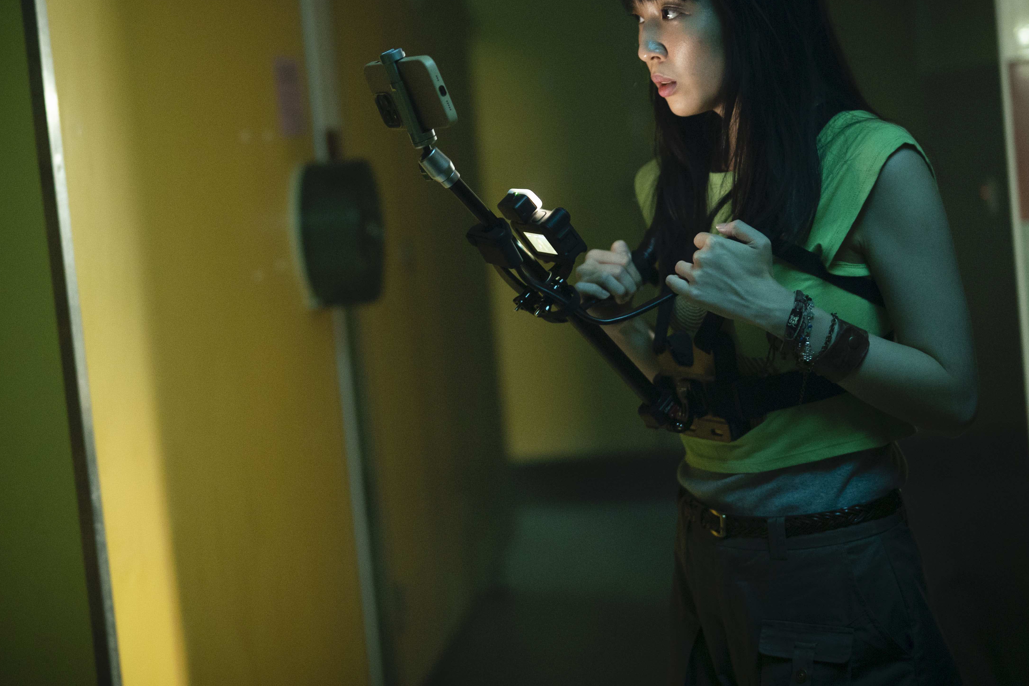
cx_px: 419
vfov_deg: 19.7
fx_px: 1972
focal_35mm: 69
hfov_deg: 29.2
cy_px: 270
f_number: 1.4
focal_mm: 50
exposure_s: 1/100
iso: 5000
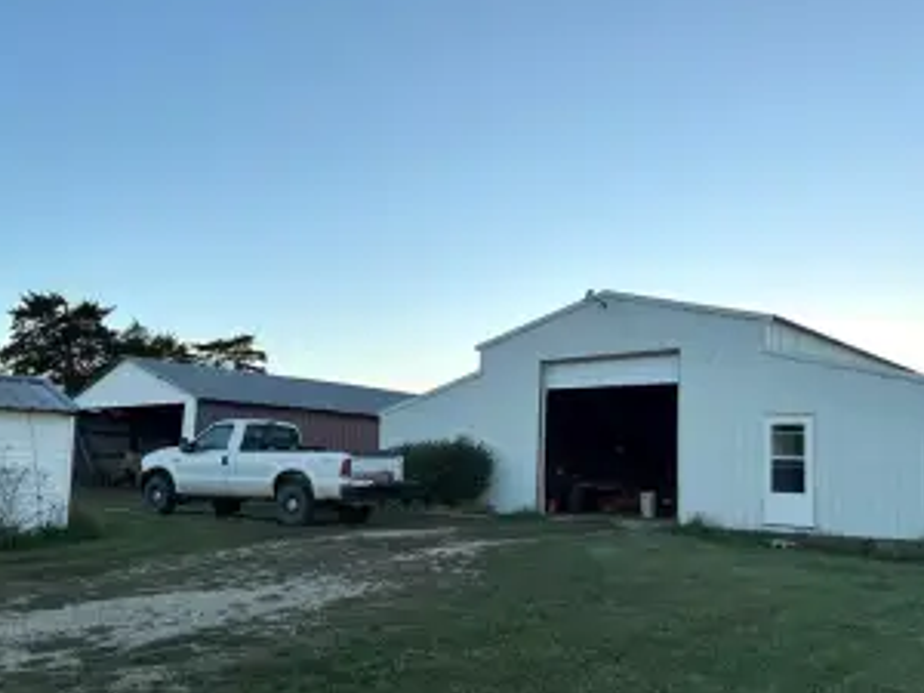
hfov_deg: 56.8
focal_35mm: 32
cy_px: 394
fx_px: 854
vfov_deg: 44.1
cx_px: 487
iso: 80
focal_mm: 6.86
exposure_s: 1/1562
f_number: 1.78
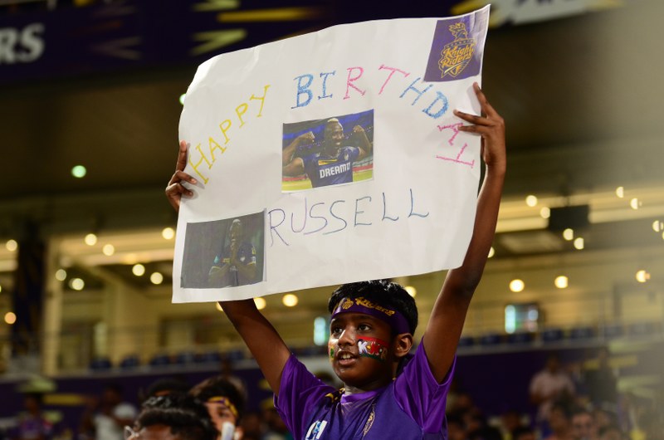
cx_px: 332
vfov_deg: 13.0
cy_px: 220
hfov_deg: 19.5
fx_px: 1933
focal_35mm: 105
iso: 800
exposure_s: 1/320
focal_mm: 70
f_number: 2.8
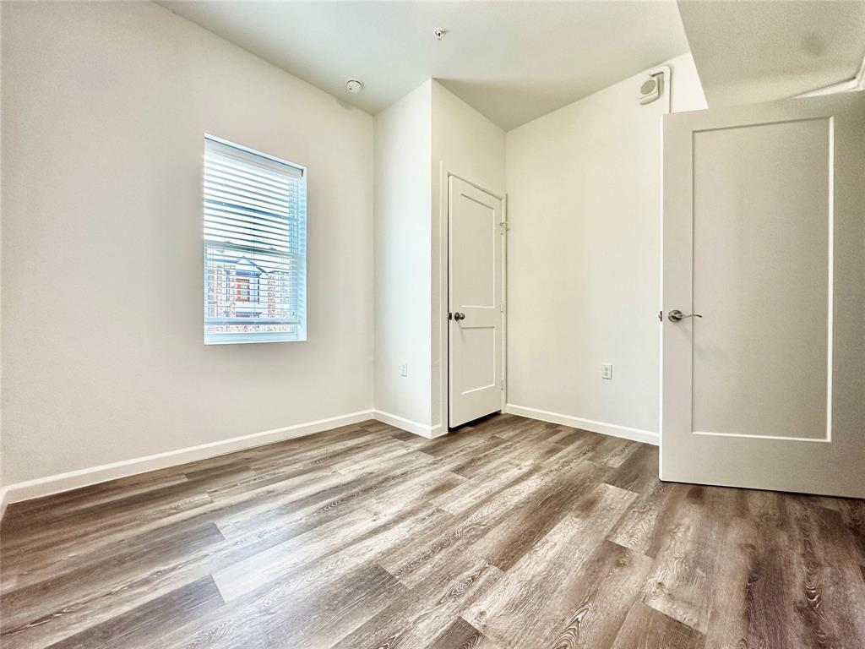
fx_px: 350
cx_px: 432
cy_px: 324
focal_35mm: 14
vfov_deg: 85.7
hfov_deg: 102.1
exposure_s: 1/120
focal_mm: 2.22
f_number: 2.2
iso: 160
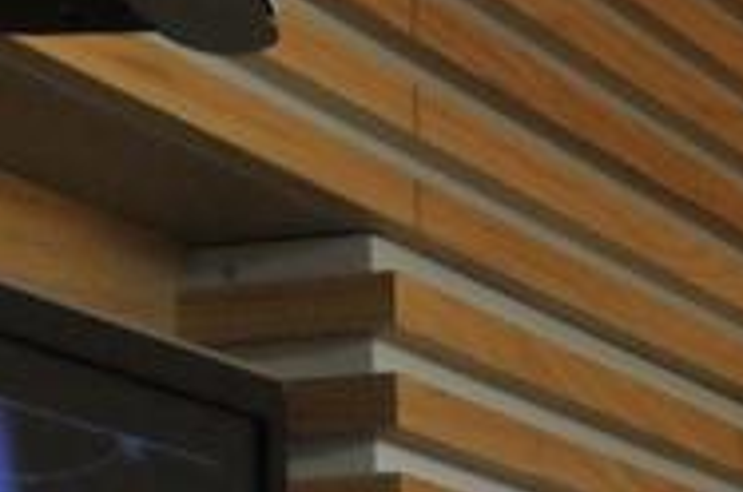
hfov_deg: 10.0
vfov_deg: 6.3
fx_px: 4239
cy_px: 1274
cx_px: 568
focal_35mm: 206
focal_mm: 25
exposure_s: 1/80
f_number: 4.5
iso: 1600
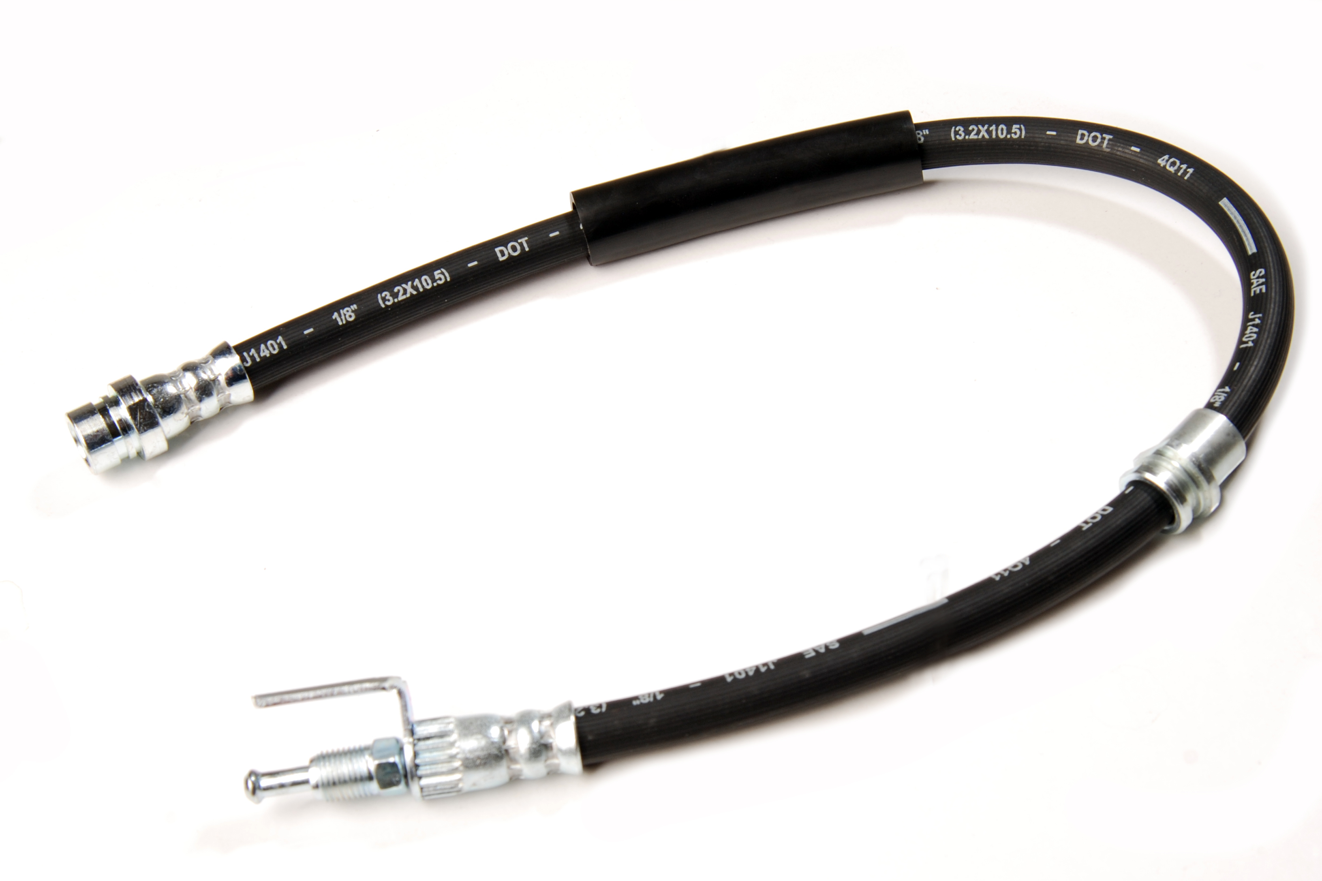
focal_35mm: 52
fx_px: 1928
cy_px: 440
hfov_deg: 37.9
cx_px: 661
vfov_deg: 25.8
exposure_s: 1/125
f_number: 13
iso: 100
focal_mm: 35
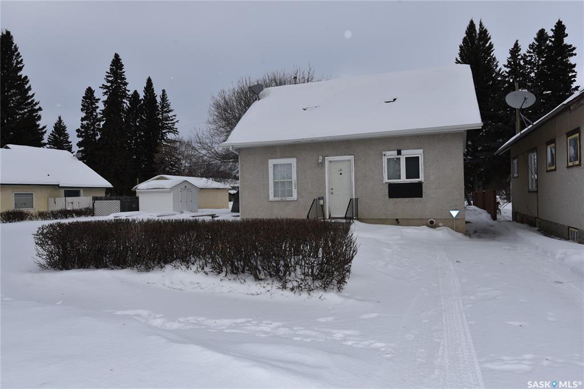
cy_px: 194
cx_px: 292
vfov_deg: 53.1
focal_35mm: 24
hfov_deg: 73.8
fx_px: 389
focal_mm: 24
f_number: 10
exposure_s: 1/200
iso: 100
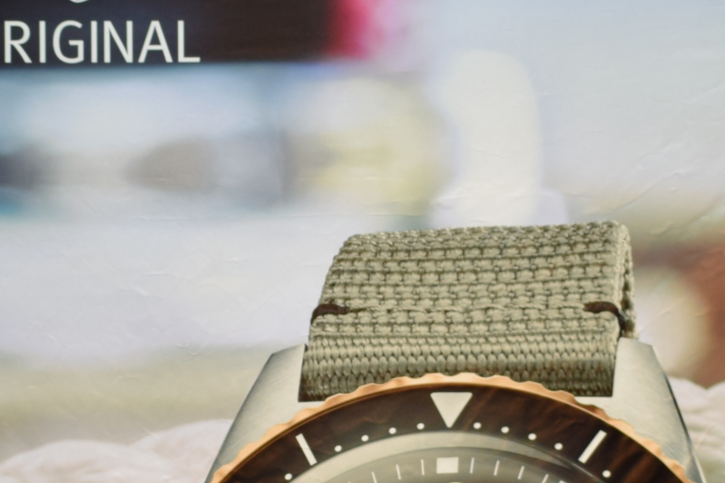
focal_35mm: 134
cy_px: 520
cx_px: 167
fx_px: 2691
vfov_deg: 10.2
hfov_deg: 15.3
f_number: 5
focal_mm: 27
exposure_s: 1/100
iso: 400
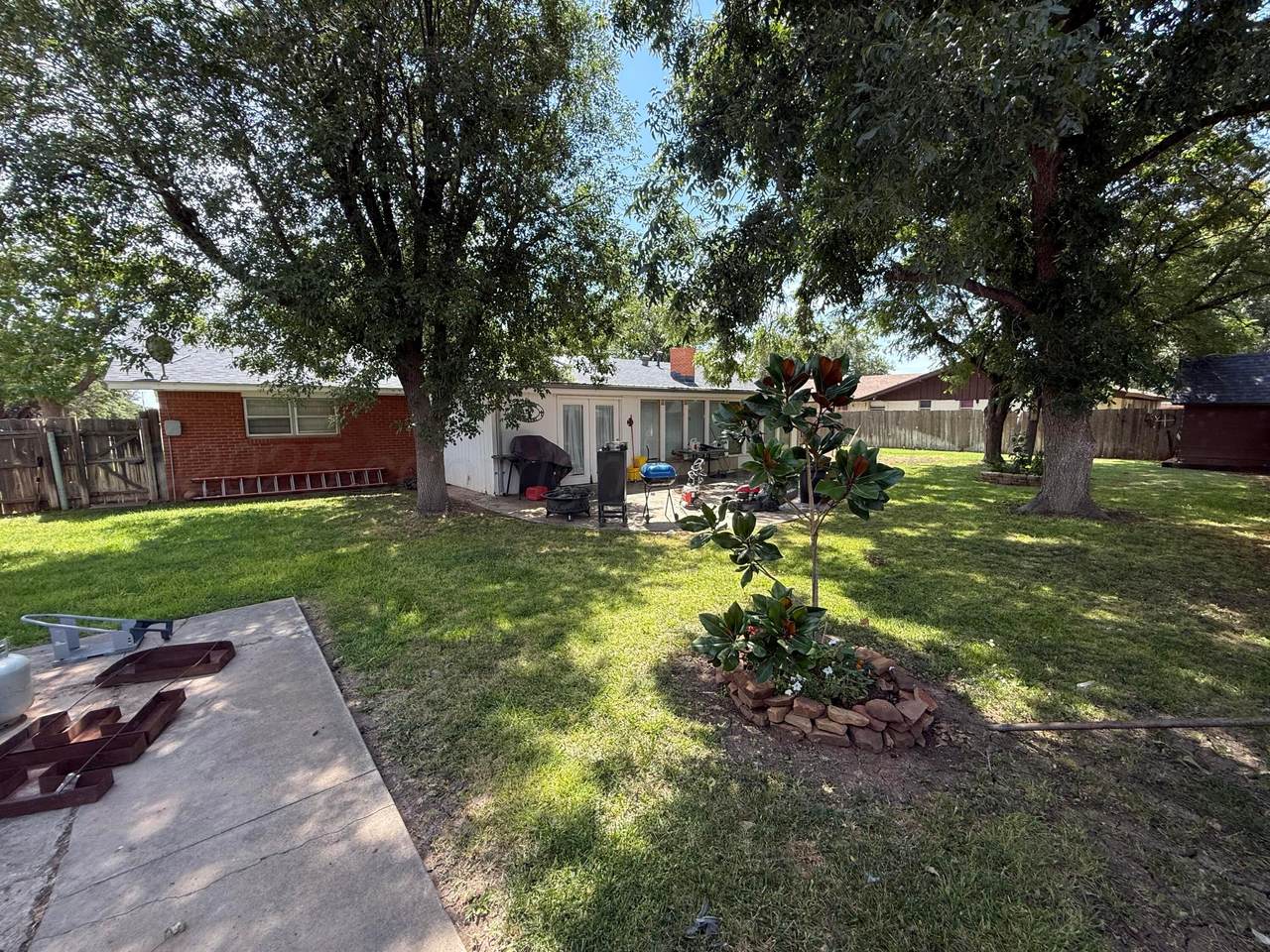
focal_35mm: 14
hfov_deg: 102.1
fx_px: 514
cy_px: 476
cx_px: 635
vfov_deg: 85.7
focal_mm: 2.22
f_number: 2.2
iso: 64
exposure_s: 1/465
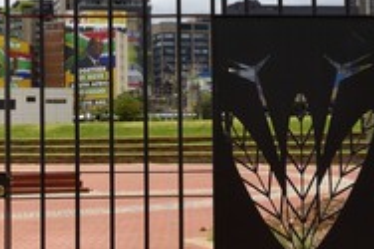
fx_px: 789
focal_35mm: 76
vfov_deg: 17.9
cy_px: 98
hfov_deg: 24.9
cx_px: -36
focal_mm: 34
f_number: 14
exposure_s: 1/320
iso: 200
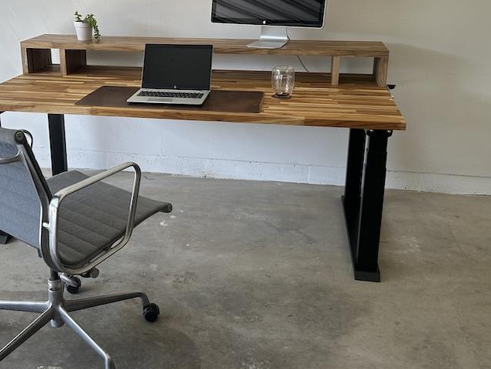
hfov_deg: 45.4
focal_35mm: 41
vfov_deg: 34.8
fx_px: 582
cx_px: 187
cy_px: 122
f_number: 1.5
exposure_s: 1/323
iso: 50
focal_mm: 5.7
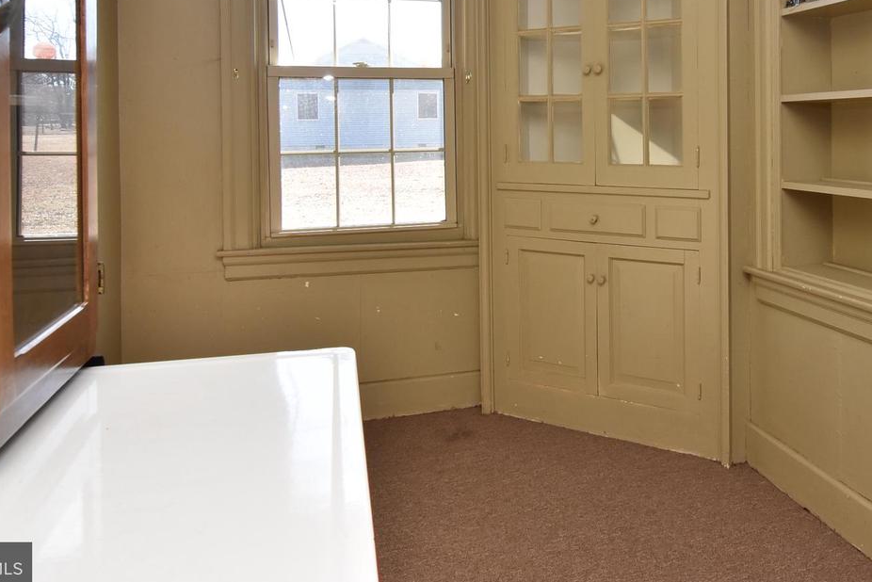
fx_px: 678
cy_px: 137
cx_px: 563
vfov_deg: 44.7
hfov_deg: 64.2
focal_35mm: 28
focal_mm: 12
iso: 800
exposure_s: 1/200
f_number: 9
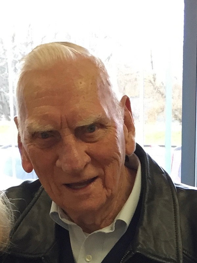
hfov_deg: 48.2
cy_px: 132
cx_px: 98
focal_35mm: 29
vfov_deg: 61.7
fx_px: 220
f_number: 2.2
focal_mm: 4.15
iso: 32
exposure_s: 1/30
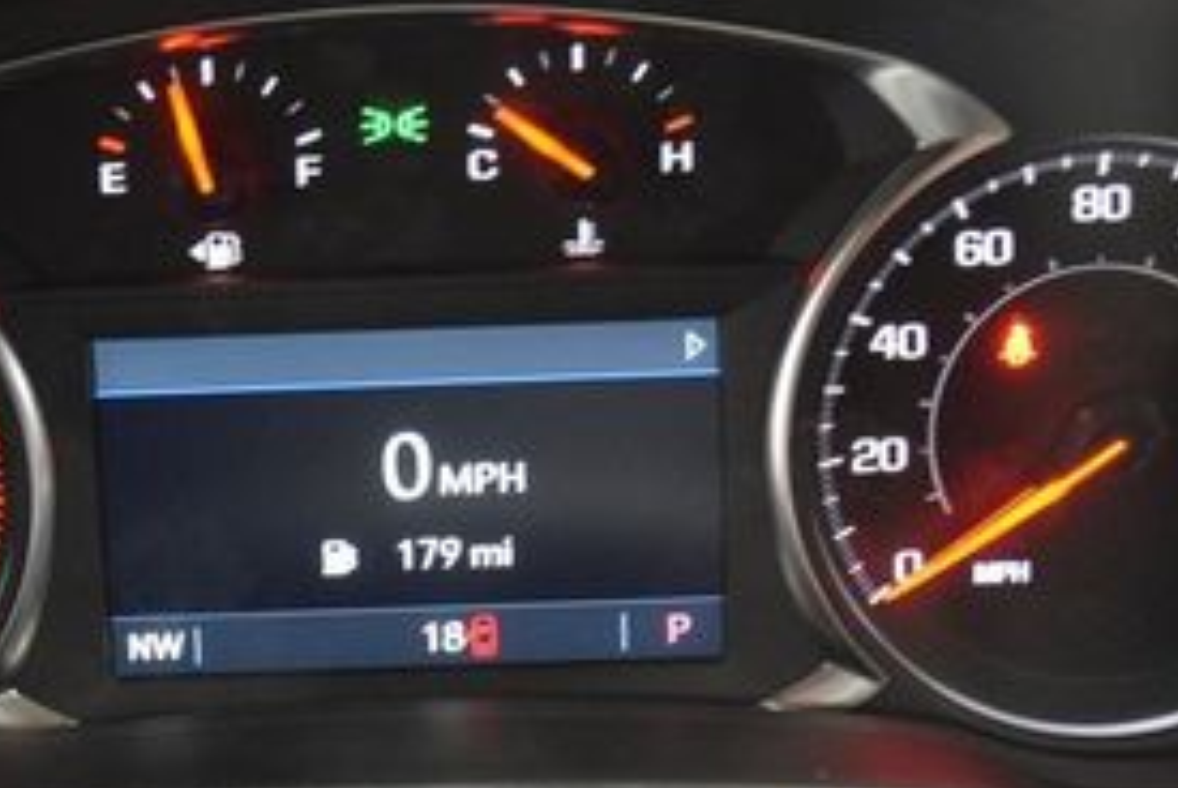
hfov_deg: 21.6
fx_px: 3084
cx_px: 433
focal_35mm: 94
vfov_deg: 14.5
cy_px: 529
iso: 3200
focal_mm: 27
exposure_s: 1/25
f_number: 3.8
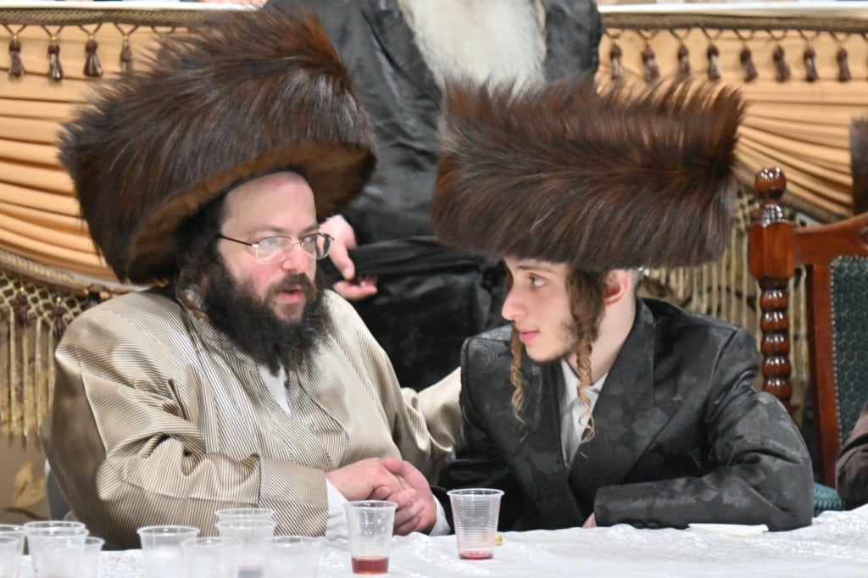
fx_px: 3109
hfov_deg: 15.9
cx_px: 434
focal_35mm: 129
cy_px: 289
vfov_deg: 10.6
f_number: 4
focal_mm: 86
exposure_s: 1/250
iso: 2000
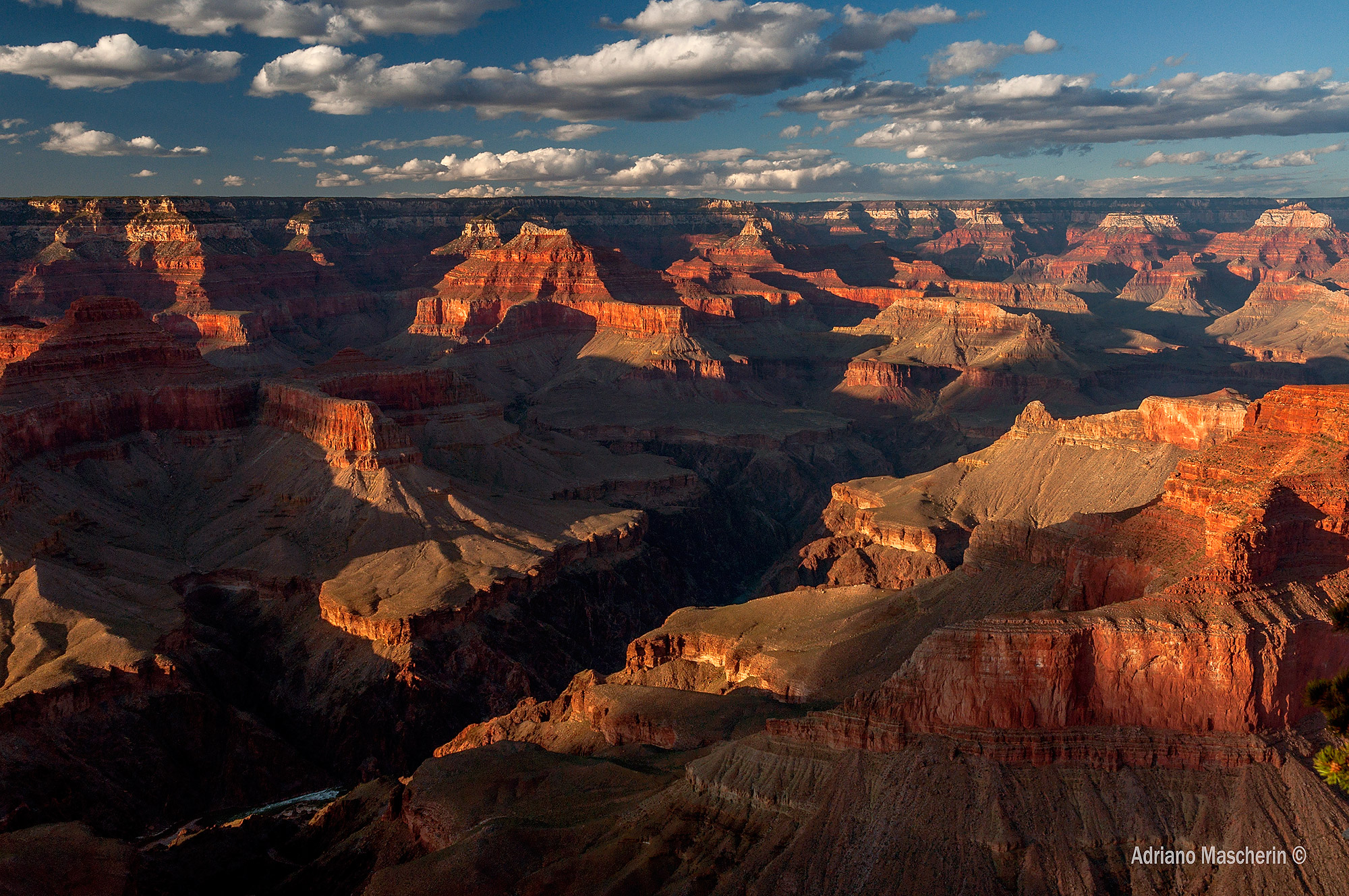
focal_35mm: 36
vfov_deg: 36.8
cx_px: 674
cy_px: 448
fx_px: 1347
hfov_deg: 53.2
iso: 200
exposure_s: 1/160
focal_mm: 24
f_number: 8
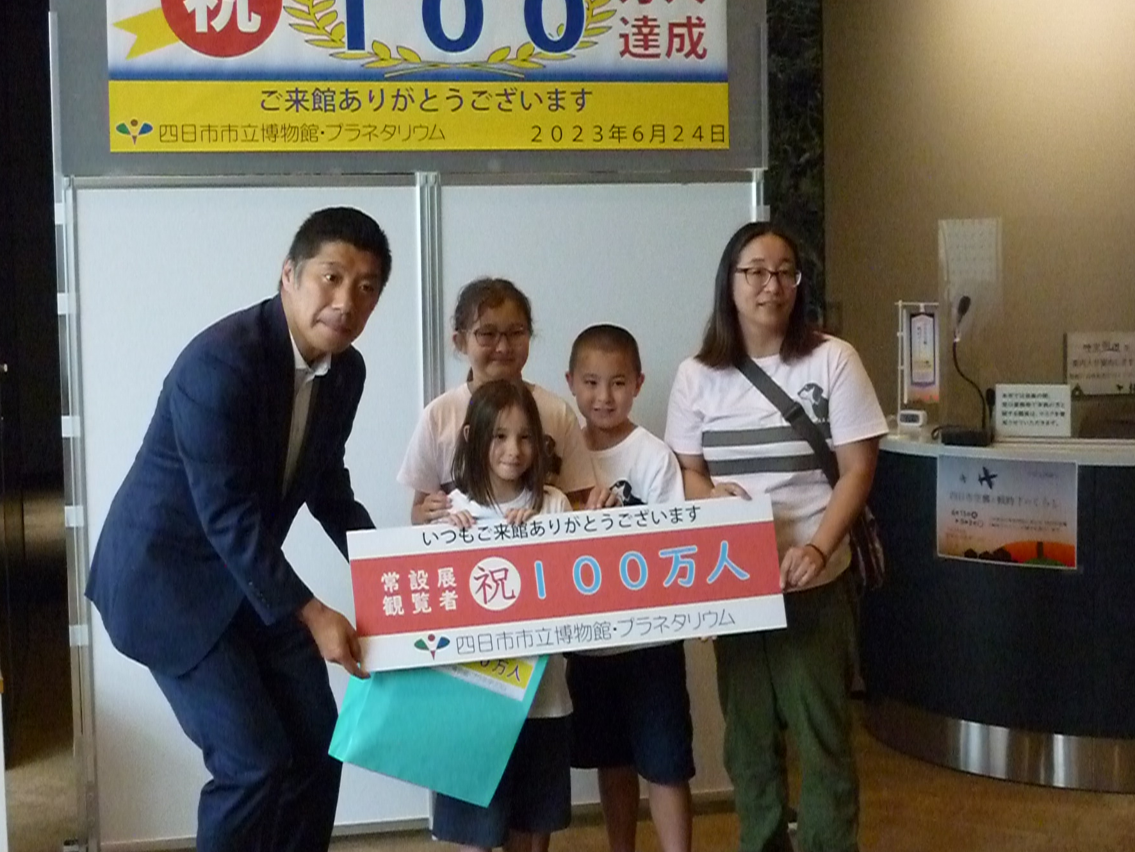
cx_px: 494
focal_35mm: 52
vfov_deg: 28.0
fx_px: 1705
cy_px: 363
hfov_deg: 36.8
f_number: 3.1
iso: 1600
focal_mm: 7.4
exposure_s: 1/400
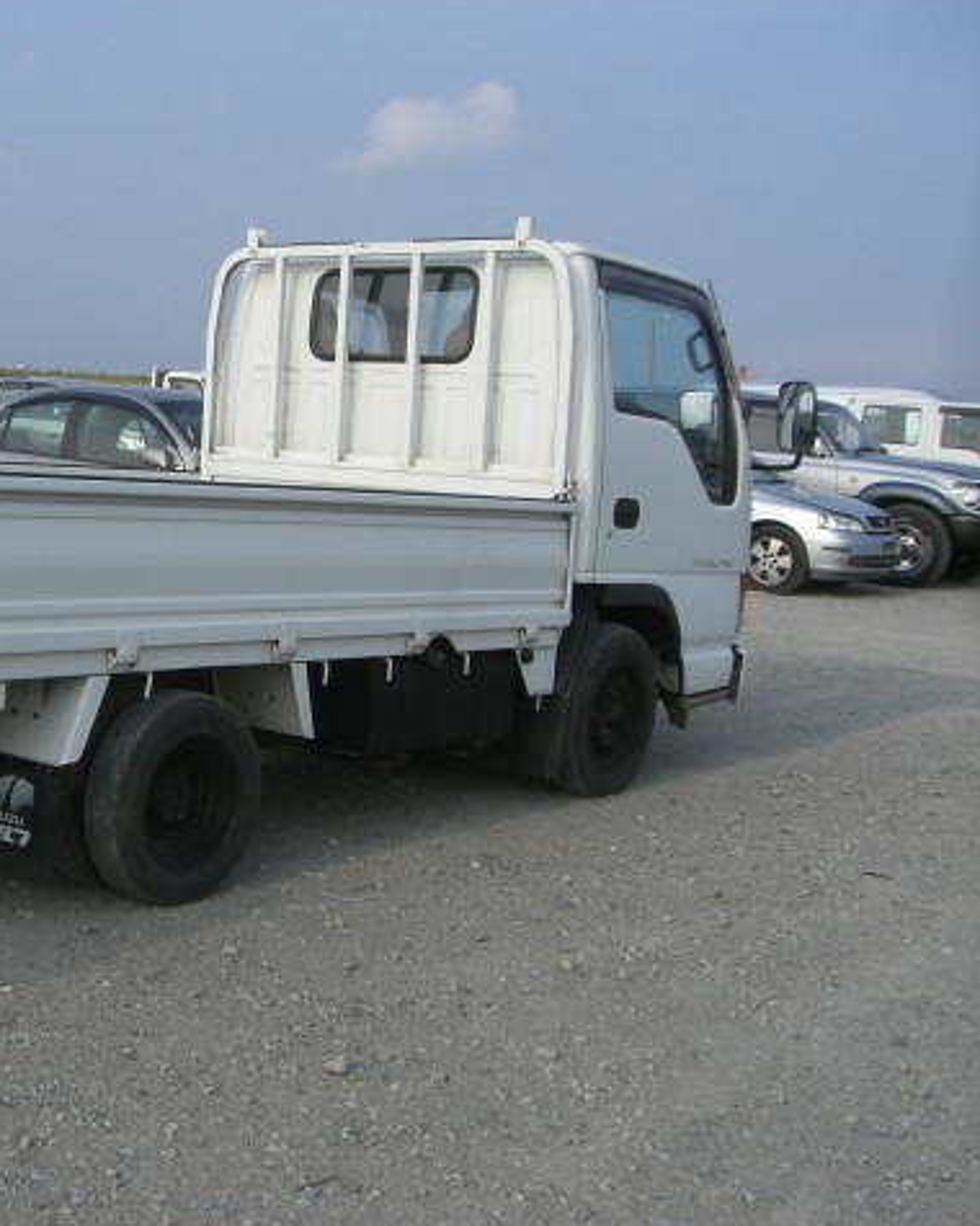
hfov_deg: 29.4
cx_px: 157
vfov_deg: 37.3
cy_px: 609
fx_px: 1813
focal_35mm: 50
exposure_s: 1/500
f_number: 4.3
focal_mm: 6.2
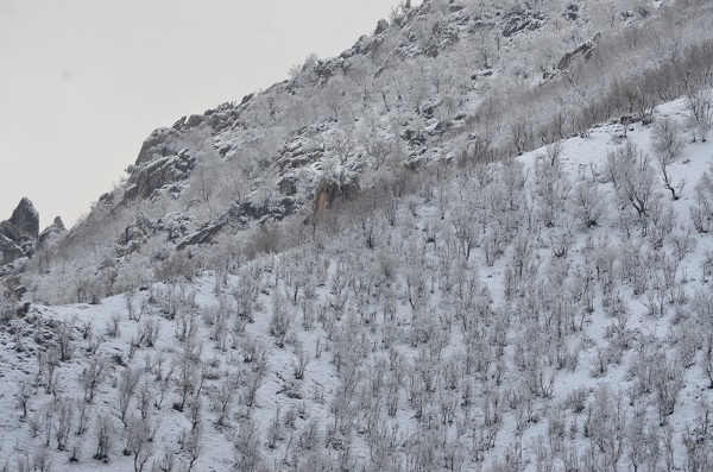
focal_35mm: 183
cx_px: 356
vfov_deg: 7.5
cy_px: 236
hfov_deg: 11.3
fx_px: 3616
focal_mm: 122
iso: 100
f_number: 8
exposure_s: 1/250
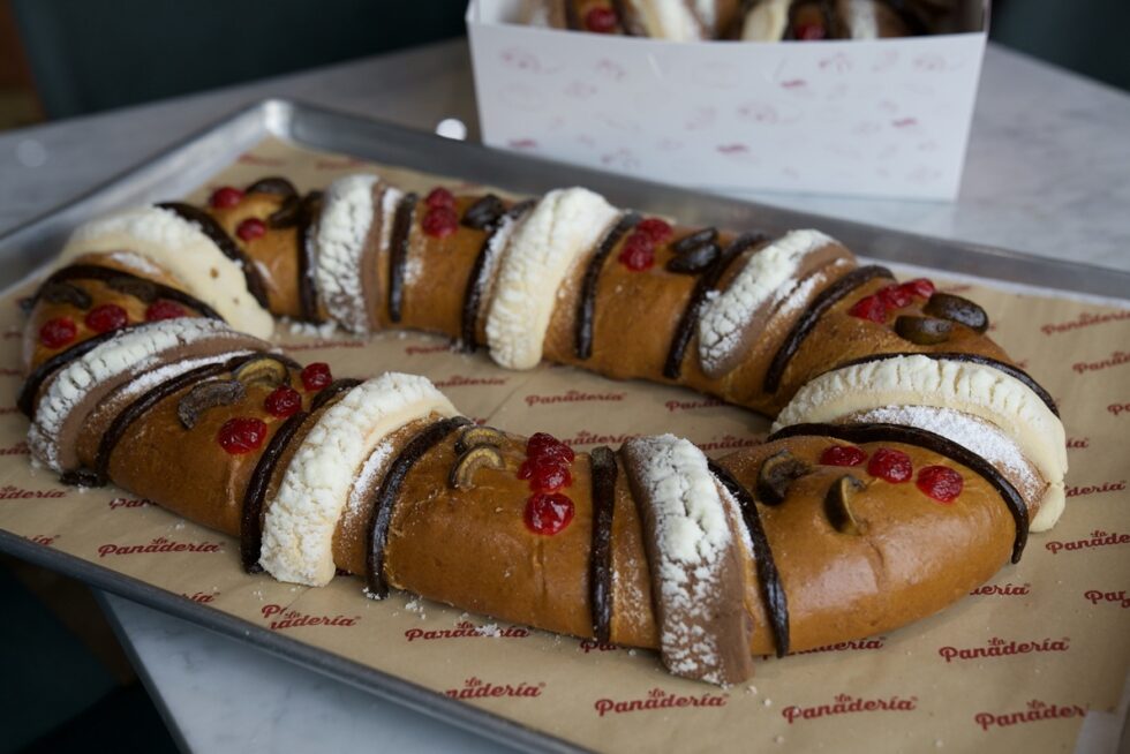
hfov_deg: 41.1
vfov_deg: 28.1
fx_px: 1507
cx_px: 565
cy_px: 377
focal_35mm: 48
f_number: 4
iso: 500
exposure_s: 1/160
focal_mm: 48
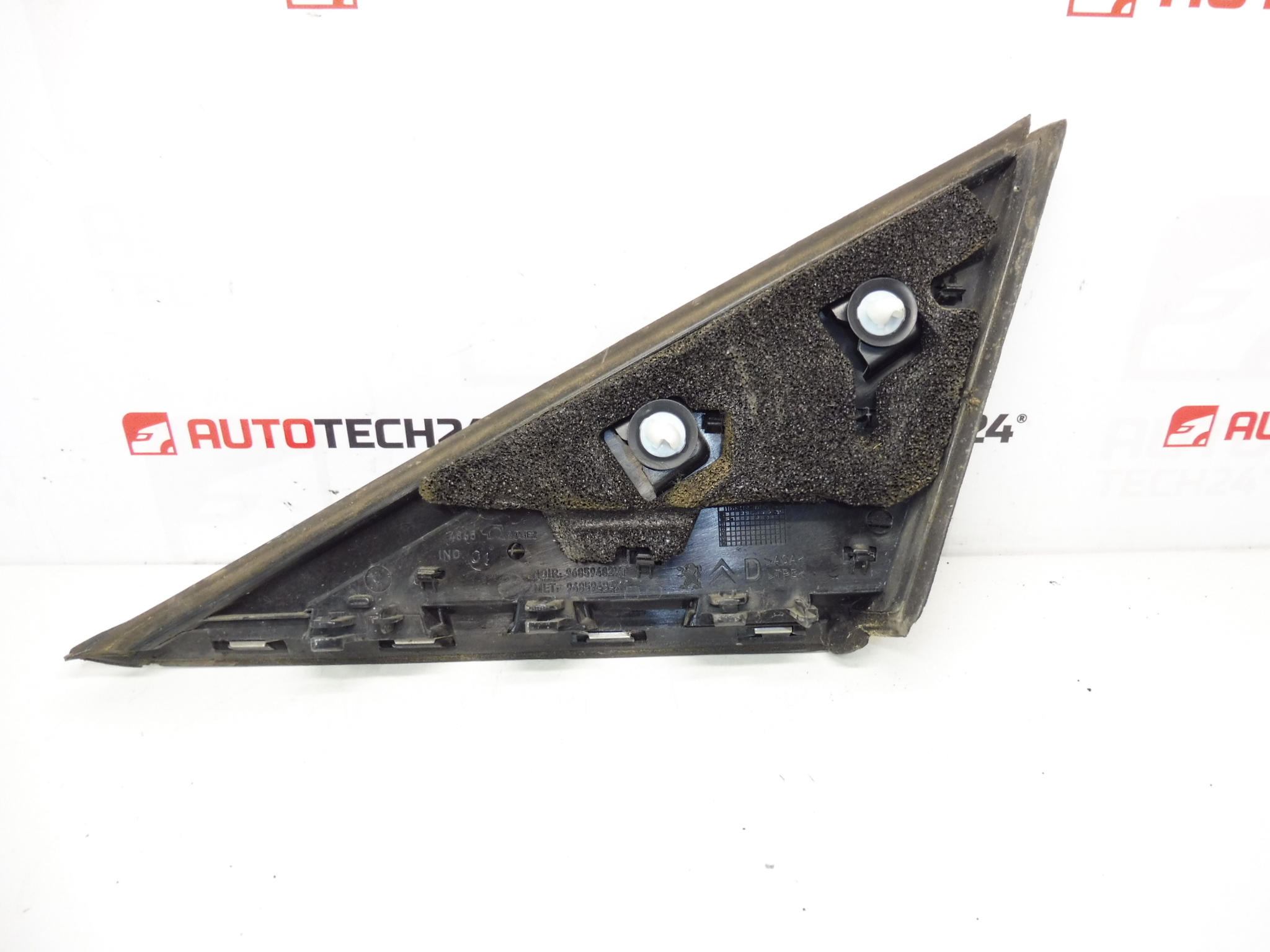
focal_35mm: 24
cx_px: 635
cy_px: 476
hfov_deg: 71.6
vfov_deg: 56.8
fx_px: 881
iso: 200
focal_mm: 4.3
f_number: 3.5
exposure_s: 1/60
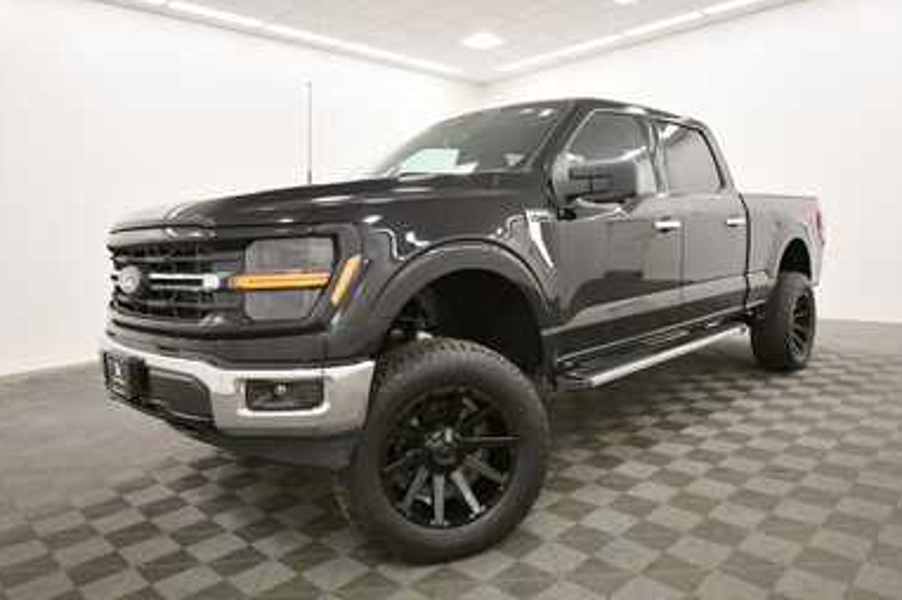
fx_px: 551
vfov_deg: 57.1
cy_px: 309
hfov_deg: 78.6
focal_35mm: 22
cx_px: 463
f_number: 5
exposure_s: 1/125
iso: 1000
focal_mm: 14
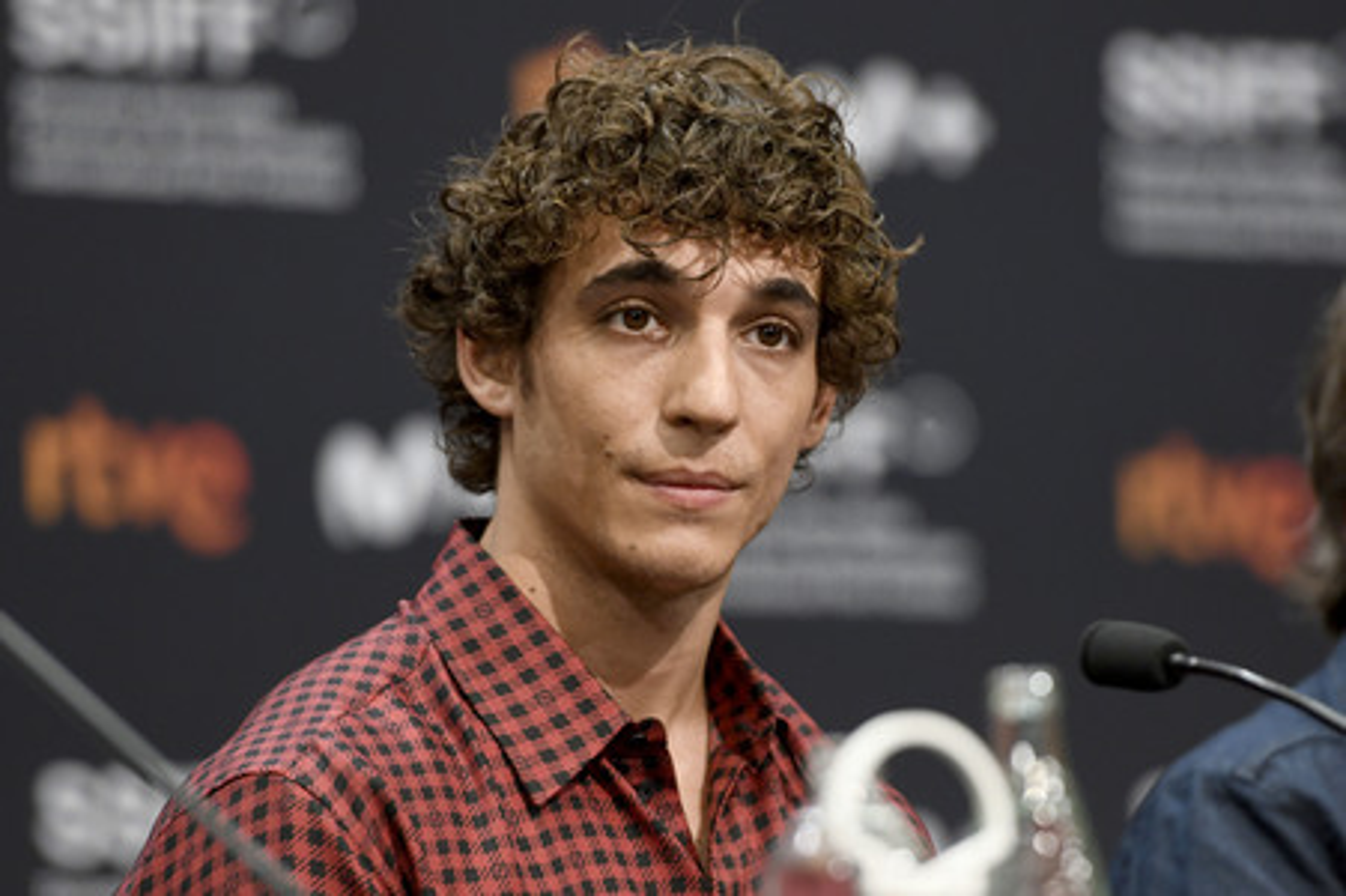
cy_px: 448
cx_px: 673
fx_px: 7472
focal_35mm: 200
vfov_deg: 6.9
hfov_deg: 10.3
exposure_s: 1/200
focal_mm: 200
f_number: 3.5
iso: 1250
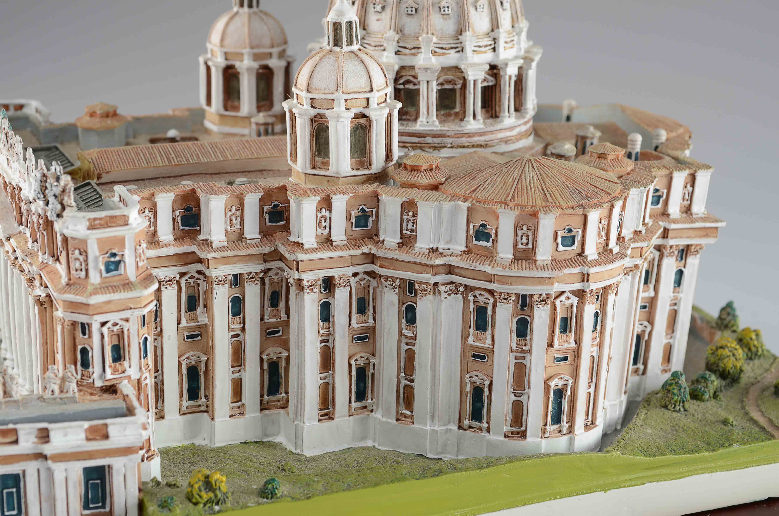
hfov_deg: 29.3
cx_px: 390
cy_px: 258
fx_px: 1490
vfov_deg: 19.6
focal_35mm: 69
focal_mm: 46
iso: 100
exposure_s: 1/80
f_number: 11
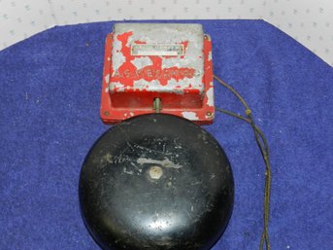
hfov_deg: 41.3
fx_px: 442
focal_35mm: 46
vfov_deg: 31.5
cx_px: 166
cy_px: 125
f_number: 4.2
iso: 200
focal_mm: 8.1
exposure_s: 1/30
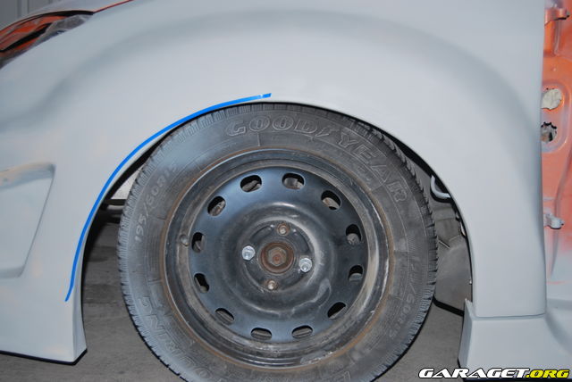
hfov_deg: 37.8
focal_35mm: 52
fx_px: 835
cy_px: 191
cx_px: 286
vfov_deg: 25.8
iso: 200
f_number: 4.8
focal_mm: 35
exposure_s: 1/60
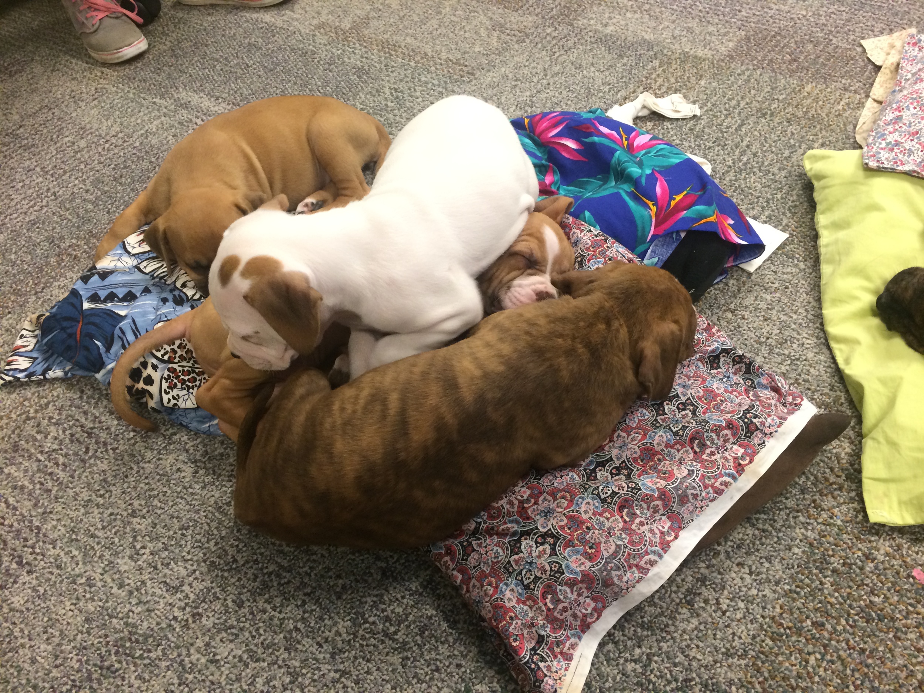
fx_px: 801
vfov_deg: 46.8
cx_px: 462
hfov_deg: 60.0
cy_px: 346
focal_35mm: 30
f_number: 2.2
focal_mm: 4.12
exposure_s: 1/30
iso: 160
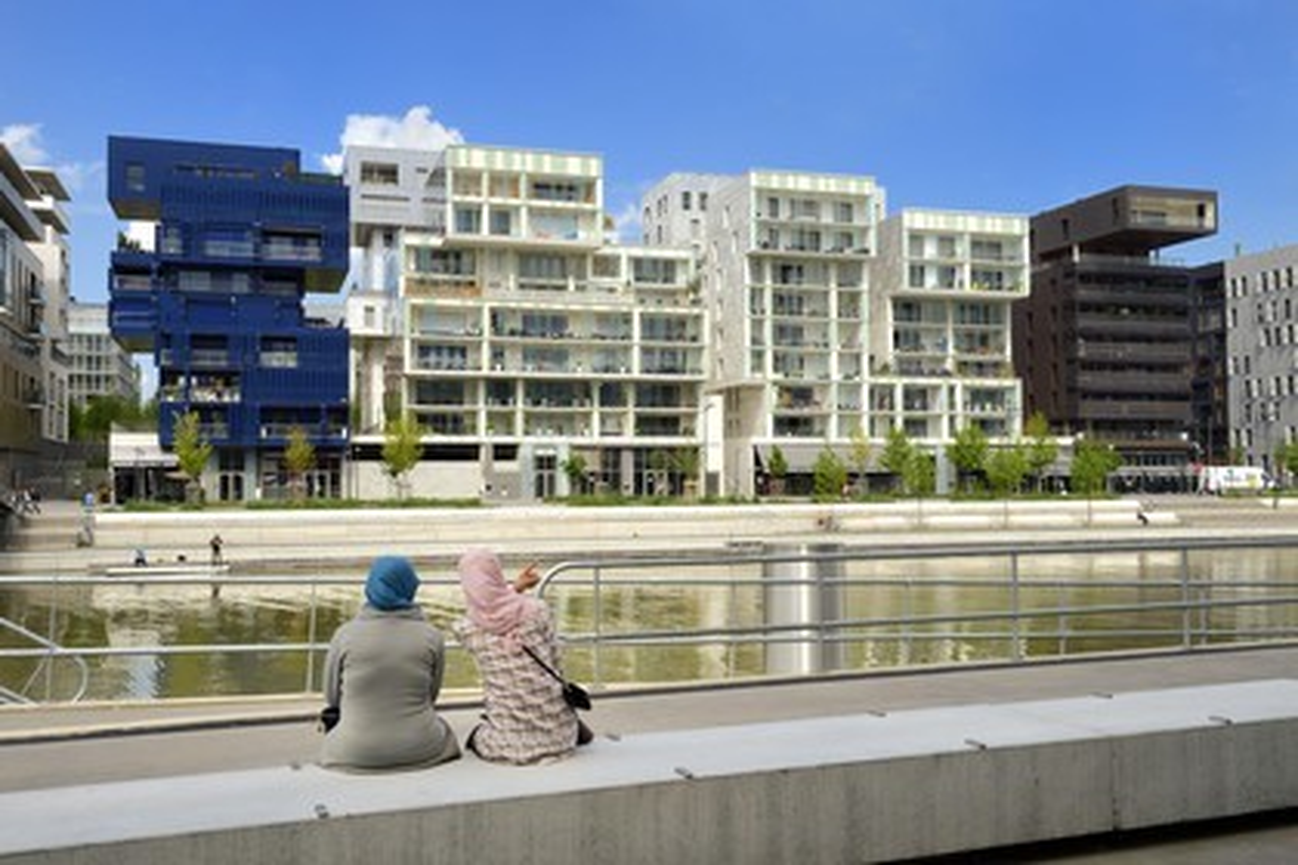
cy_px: 432
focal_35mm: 35
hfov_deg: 54.4
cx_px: 649
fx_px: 1262
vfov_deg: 37.9
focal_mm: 35
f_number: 13
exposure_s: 1/400
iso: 400
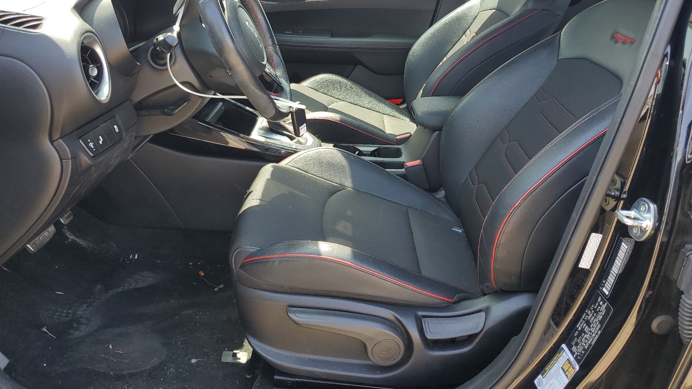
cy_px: 136
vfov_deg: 39.8
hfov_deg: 66.1
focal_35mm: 29
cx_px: 351
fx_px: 532
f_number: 1.5
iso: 50
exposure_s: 1/278
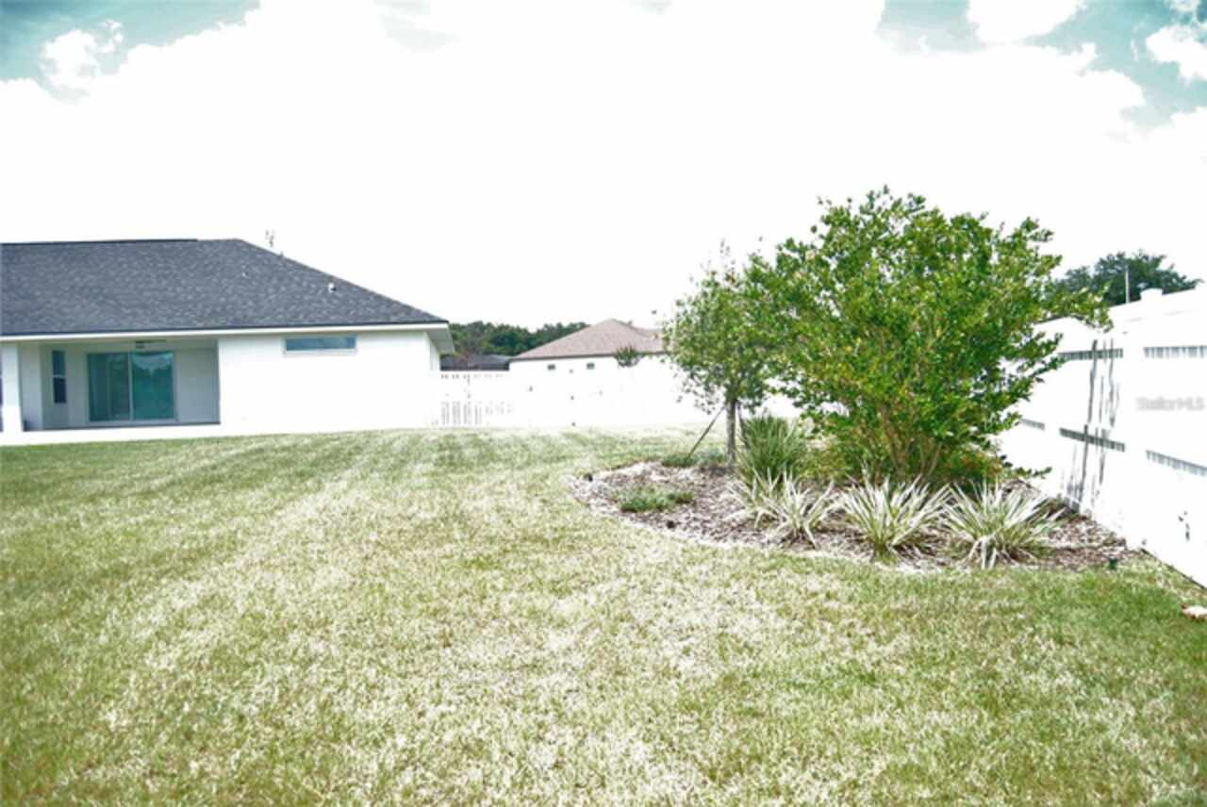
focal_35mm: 27
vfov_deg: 48.0
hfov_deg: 67.3
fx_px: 906
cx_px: 604
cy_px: 404
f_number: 3.5
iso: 100
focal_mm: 18
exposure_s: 1/200
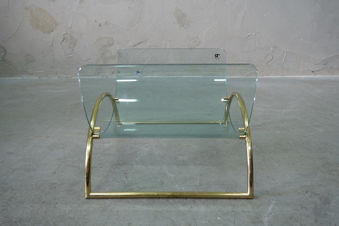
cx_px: 170
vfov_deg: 41.1
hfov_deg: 58.7
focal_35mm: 32
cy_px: 113
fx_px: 301
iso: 1000
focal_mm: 21.2
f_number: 4
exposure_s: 1/30
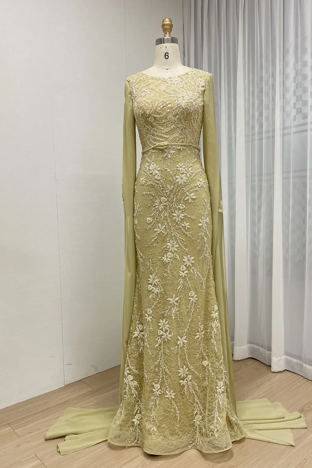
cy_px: 232
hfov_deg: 46.4
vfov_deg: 65.5
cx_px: 167
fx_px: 364
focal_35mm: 28
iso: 125
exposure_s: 1/50
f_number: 1.6
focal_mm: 4.2
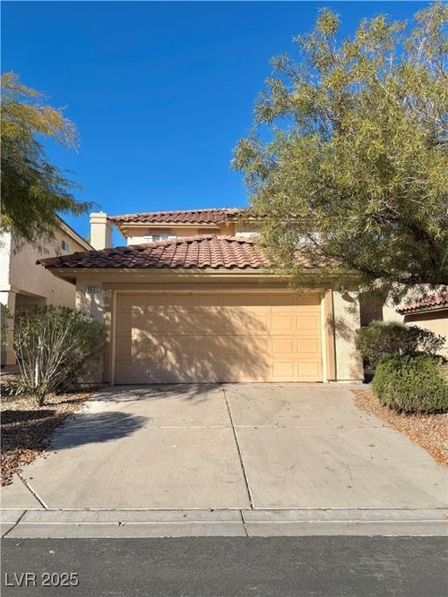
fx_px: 414
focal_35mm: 24
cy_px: 298
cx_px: 224
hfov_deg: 56.8
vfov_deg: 71.6
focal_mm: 6.76
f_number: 1.78
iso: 80
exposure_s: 1/6173
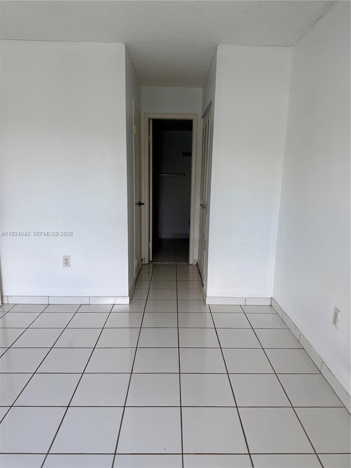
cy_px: 234
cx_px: 176
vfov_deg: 71.6
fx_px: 324
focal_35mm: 24
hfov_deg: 56.8
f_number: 1.78
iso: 64
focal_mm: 6.76
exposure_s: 1/121
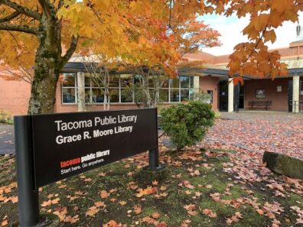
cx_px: 152
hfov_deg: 67.3
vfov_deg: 53.1
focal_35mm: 26
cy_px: 114
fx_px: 228
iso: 40
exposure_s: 1/121
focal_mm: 4.25
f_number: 1.8
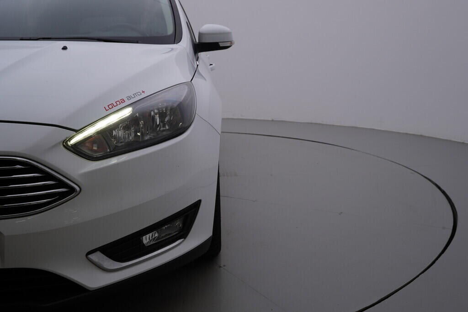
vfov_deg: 36.9
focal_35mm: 36
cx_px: 234
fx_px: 468
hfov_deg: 53.1
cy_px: 156
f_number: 5.6
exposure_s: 1/160
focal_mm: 24
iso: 125
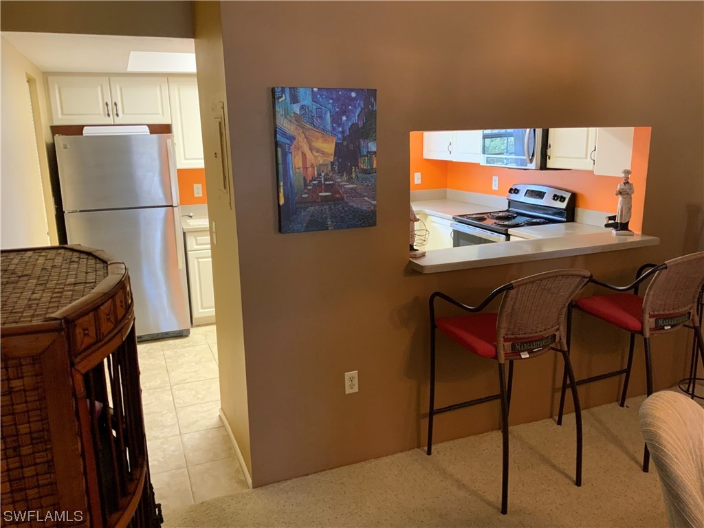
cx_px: 352
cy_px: 264
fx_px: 590
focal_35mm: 29
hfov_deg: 61.7
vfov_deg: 48.2
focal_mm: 3
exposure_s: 1/60
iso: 250
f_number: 1.8
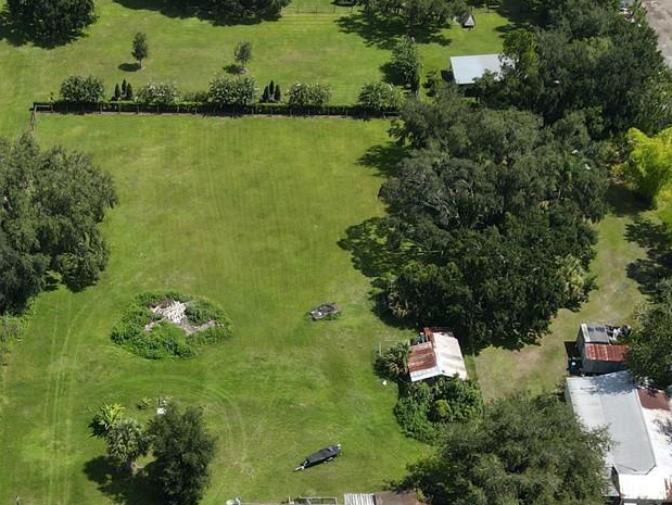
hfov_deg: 30.9
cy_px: 606
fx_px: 1204
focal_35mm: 62
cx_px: 225
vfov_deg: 21.9
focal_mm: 4.5
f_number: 2.8
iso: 100
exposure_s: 1/500
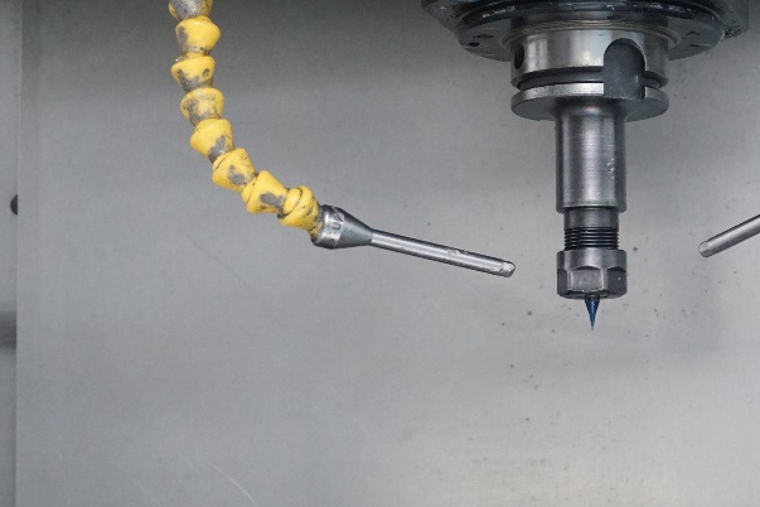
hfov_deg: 18.9
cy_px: 163
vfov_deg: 12.8
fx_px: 2259
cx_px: 642
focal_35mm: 107
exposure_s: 1/60
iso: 3200
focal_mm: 42
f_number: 5.6
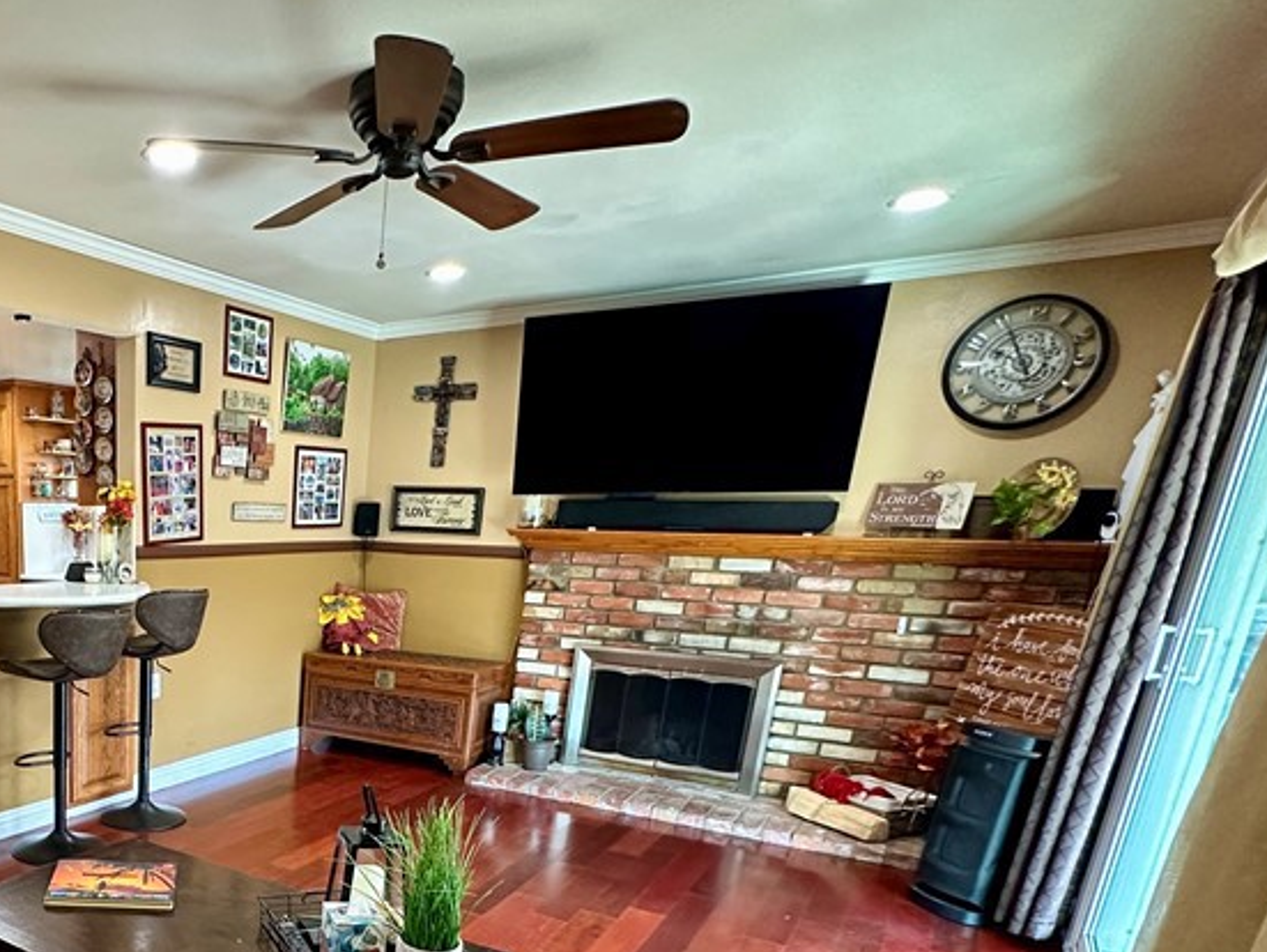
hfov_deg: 58.7
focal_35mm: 26
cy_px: 791
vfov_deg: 49.3
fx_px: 952
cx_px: 156
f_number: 2.2
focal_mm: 2.22
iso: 400
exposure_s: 1/59
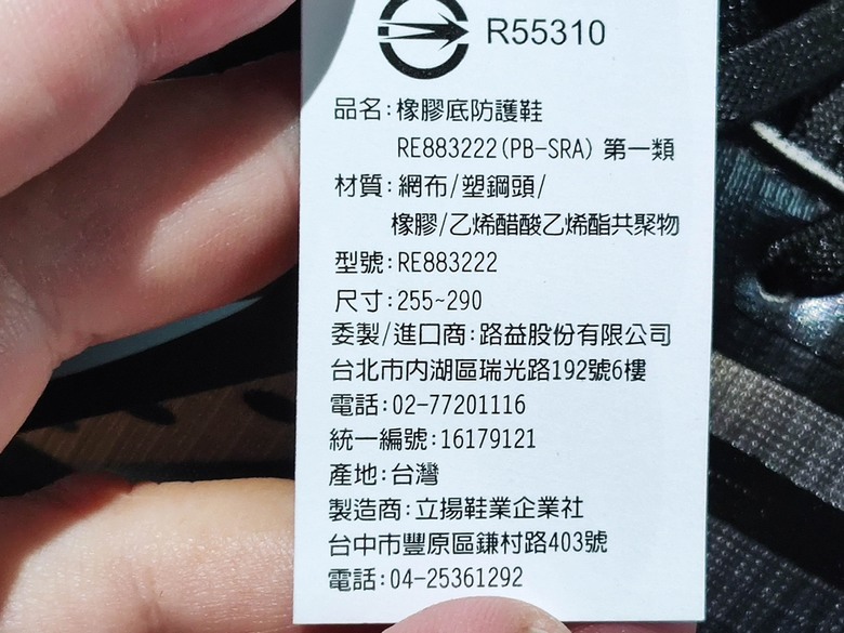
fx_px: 2121
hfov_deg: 22.5
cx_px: 422
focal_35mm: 87
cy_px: 316
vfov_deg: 17.0
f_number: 1.75
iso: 1348
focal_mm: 4.75
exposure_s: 1/60
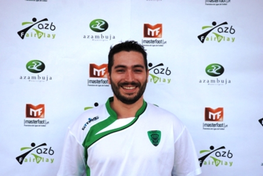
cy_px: 88
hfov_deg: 27.0
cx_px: 132
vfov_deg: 18.2
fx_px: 549
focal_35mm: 75
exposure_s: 1/100
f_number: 5
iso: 200
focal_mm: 50
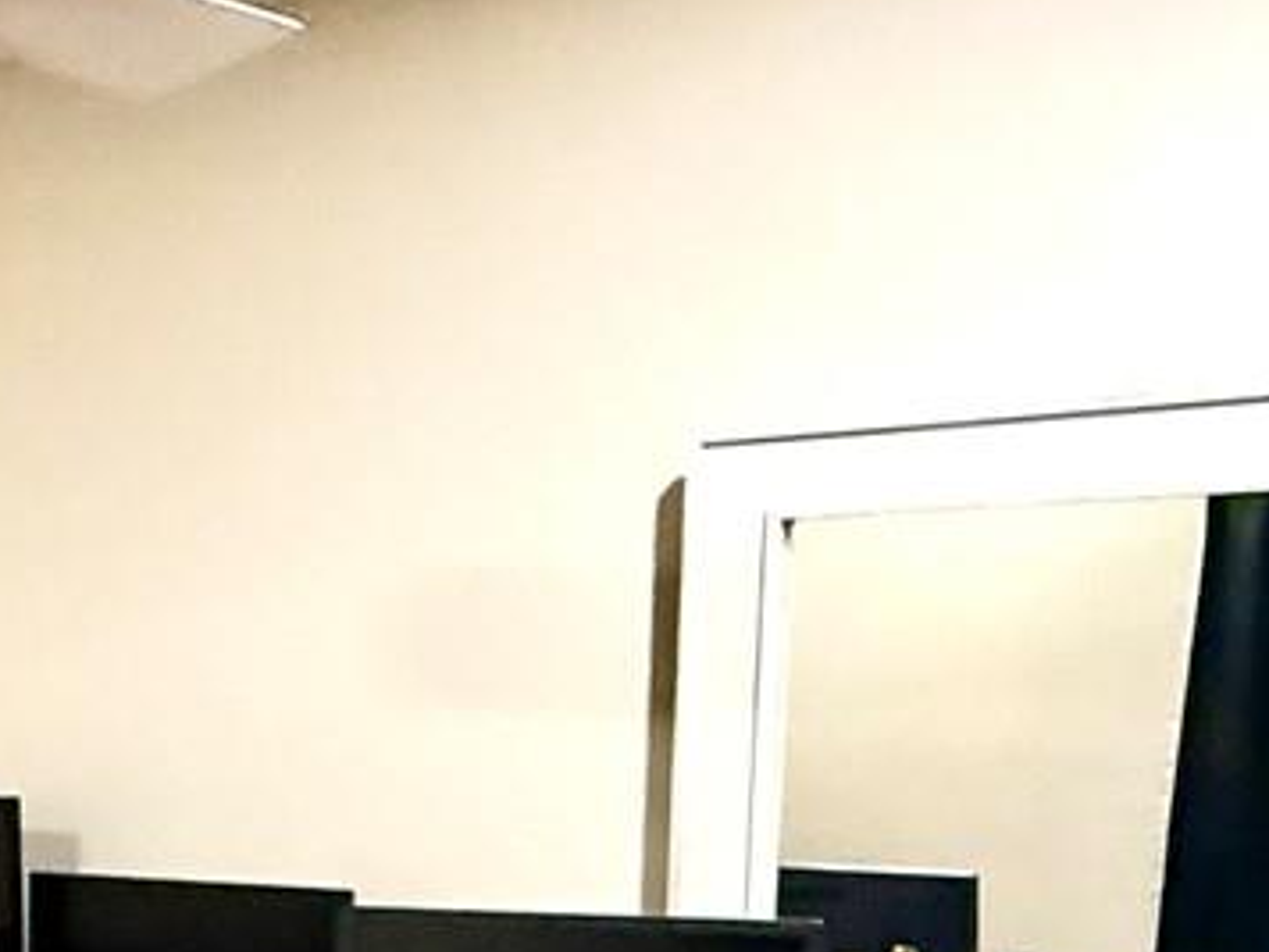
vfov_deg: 22.1
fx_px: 2310
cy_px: 1023
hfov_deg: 25.8
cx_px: -431
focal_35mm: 63
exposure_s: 1/60
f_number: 2.2
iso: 1000
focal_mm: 2.22
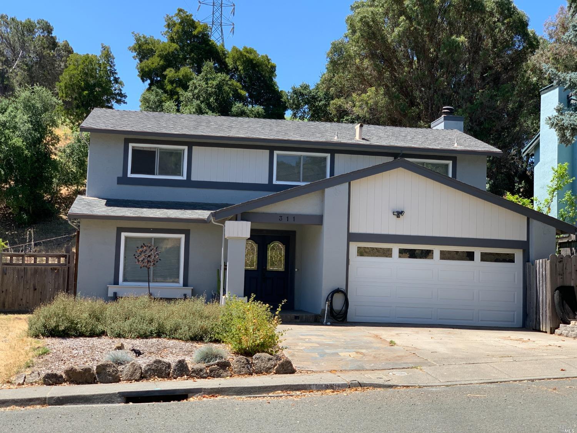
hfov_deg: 36.8
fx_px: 867
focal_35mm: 52
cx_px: 288
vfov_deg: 28.0
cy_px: 216
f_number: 2.4
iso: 16
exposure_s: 1/470
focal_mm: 6
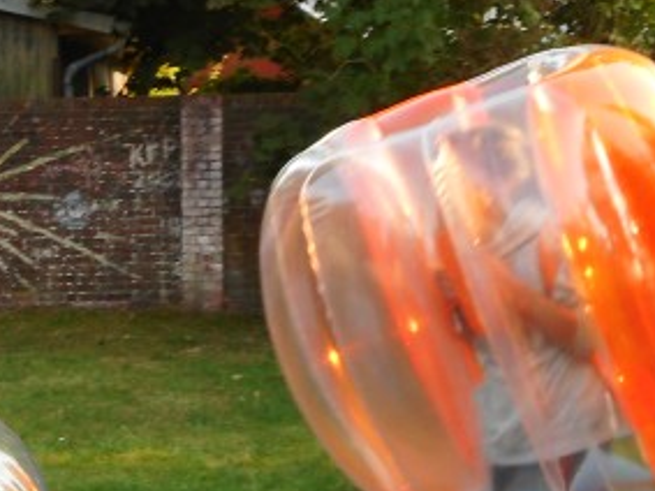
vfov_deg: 10.5
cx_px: -201
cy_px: 401
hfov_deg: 13.5
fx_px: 2667
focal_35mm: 141
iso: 80
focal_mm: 6.9
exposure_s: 1/50
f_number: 4.5
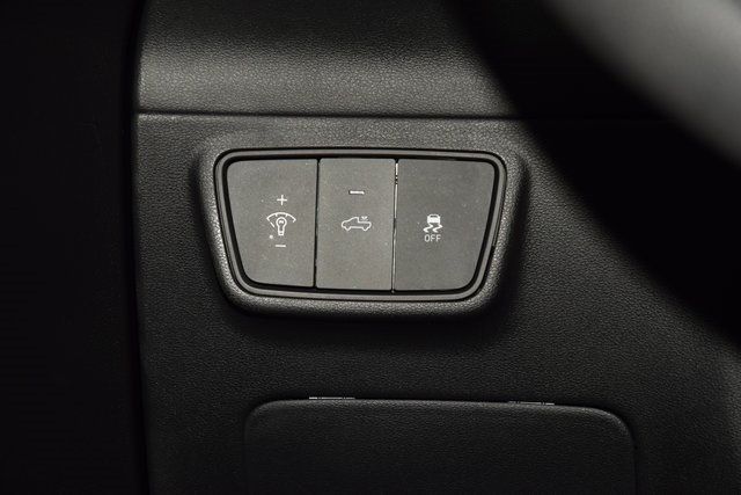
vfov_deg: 13.0
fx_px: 2162
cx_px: 370
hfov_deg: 19.5
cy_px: 248
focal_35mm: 105
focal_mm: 70
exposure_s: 1/125
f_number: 8
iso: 100
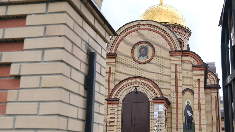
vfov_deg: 25.4
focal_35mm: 47
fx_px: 293
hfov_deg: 43.2
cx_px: 154
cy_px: 71
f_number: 2.8
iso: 160
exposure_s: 1/500
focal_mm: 16.5
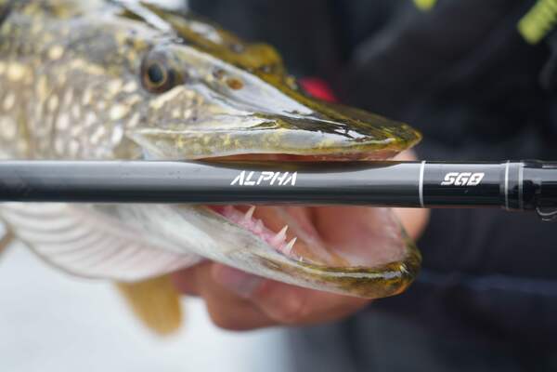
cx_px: 278
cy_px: 186
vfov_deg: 13.0
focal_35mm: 105
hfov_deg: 19.5
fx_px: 1624
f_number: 4
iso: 500
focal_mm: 105
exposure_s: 1/125
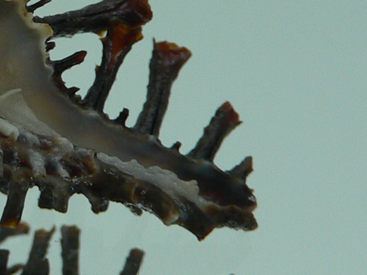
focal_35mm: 105
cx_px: -38
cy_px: 80
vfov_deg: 14.1
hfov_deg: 18.0
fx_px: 1113
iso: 80
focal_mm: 4.6
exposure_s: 1/60
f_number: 2.8
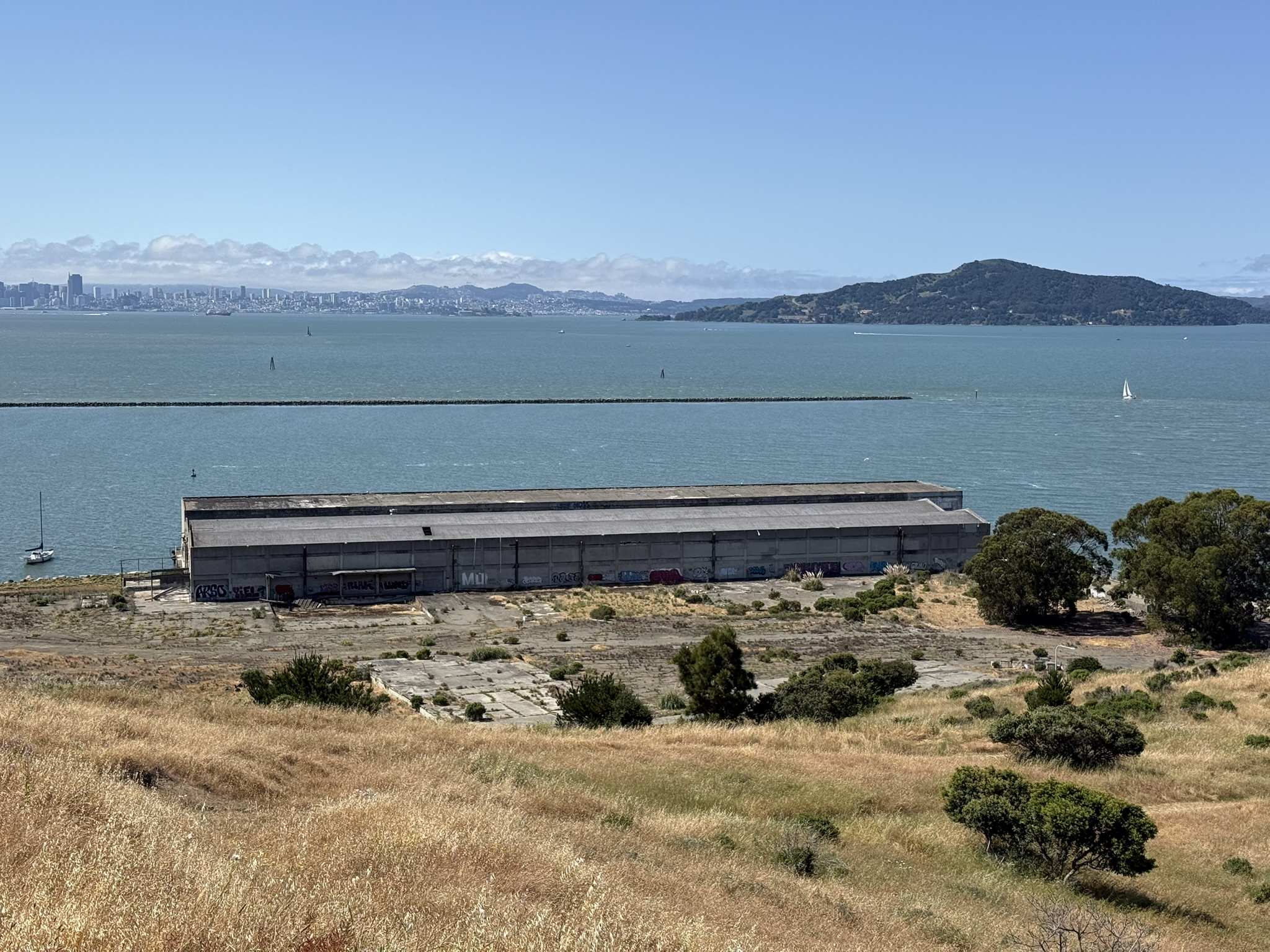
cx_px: 635
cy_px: 476
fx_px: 1761
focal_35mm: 48
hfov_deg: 39.7
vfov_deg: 30.3
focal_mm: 6.76
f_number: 1.78
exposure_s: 1/6536
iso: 64
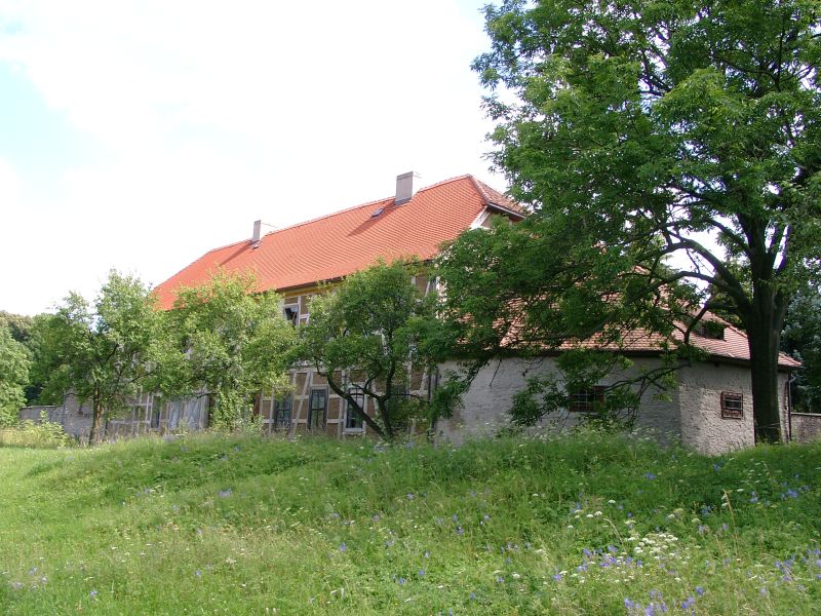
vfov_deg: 41.8
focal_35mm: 34
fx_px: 806
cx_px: 410
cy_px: 308
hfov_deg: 54.0
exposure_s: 1/187
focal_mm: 7.13
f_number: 4
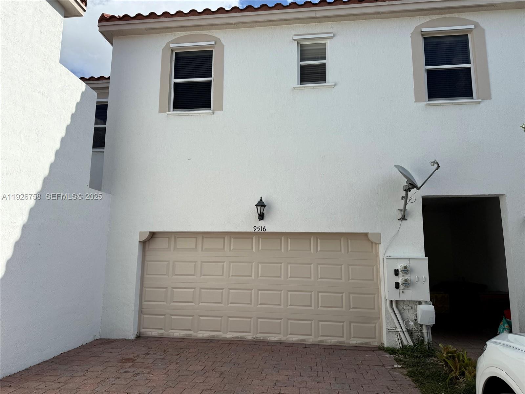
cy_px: 197
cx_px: 262
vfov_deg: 56.8
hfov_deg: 71.6
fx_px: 364
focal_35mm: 24
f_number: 1.78
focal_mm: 6.76
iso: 80
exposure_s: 1/6711
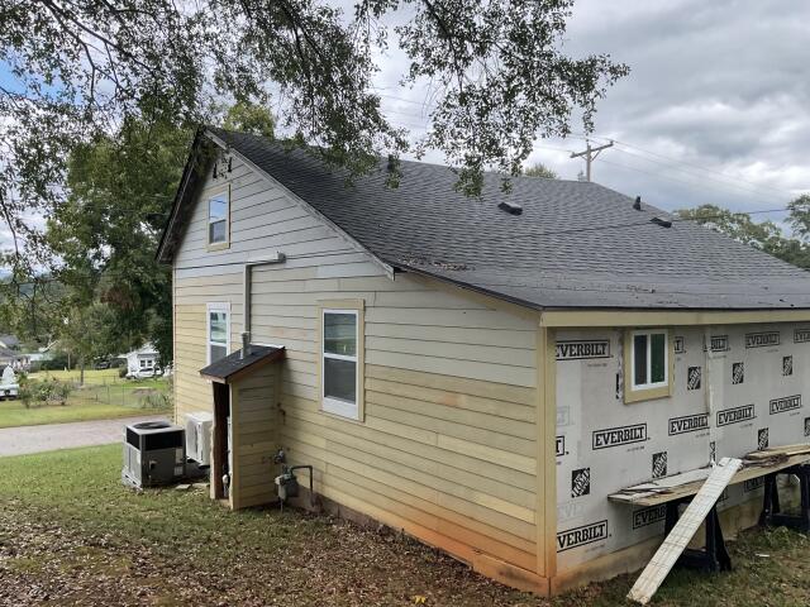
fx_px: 679
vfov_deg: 48.2
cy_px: 304
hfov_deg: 61.7
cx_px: 405
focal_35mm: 29
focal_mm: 3
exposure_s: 1/355
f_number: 1.8
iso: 16
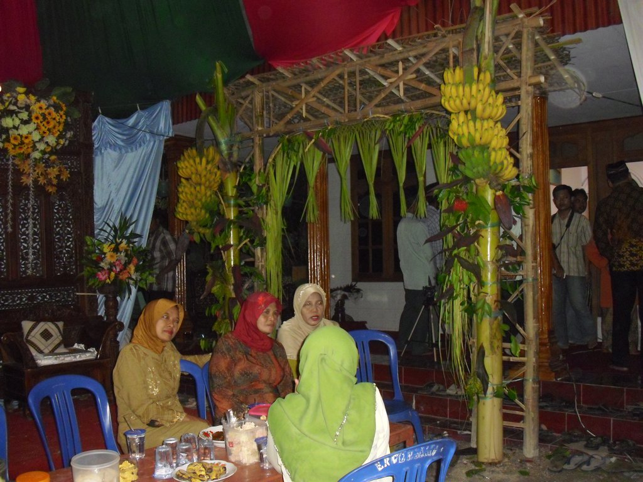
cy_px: 241
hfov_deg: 49.0
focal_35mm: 38
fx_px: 706
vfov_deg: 37.7
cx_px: 322
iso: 400
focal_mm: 6.2
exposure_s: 1/60
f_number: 2.8
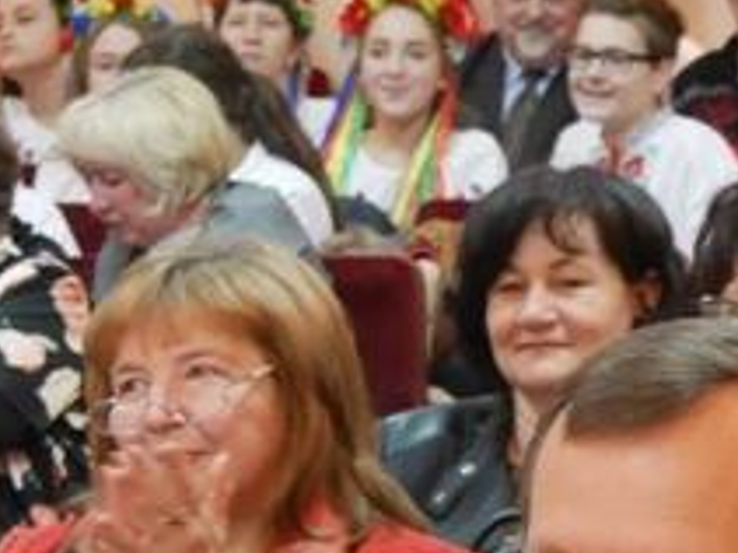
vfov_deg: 6.1
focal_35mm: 243
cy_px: 581
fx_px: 5178
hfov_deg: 8.1
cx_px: 596
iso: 3200
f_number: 4.1
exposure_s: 1/50
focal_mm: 24
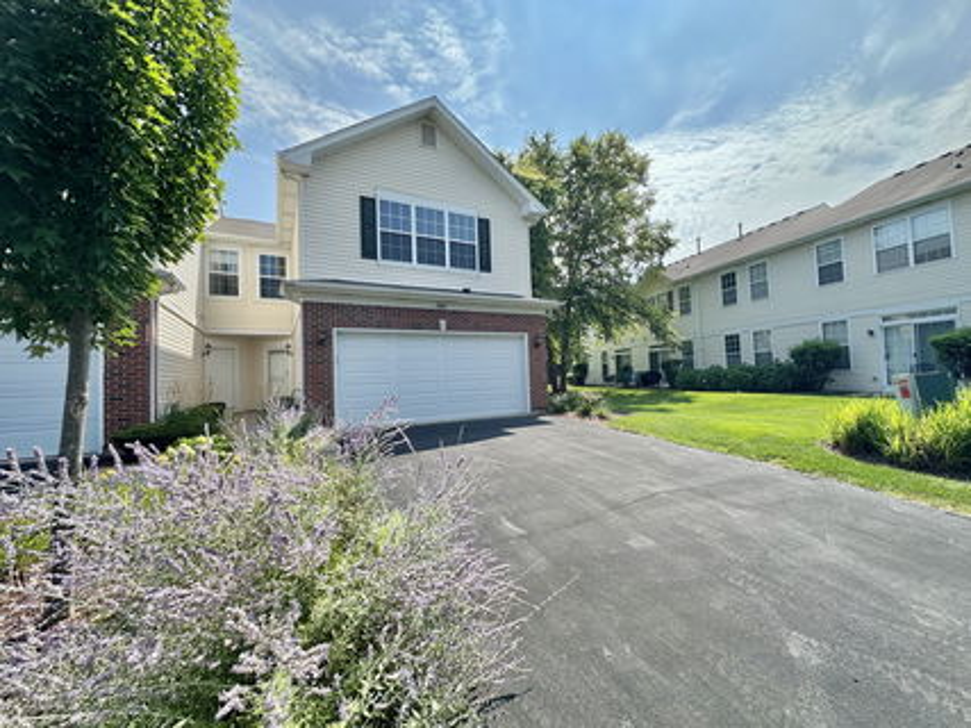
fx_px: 393
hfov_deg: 102.1
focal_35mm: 14
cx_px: 486
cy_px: 364
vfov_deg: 85.6
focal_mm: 2.22
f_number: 2.2
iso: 40
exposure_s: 1/1006
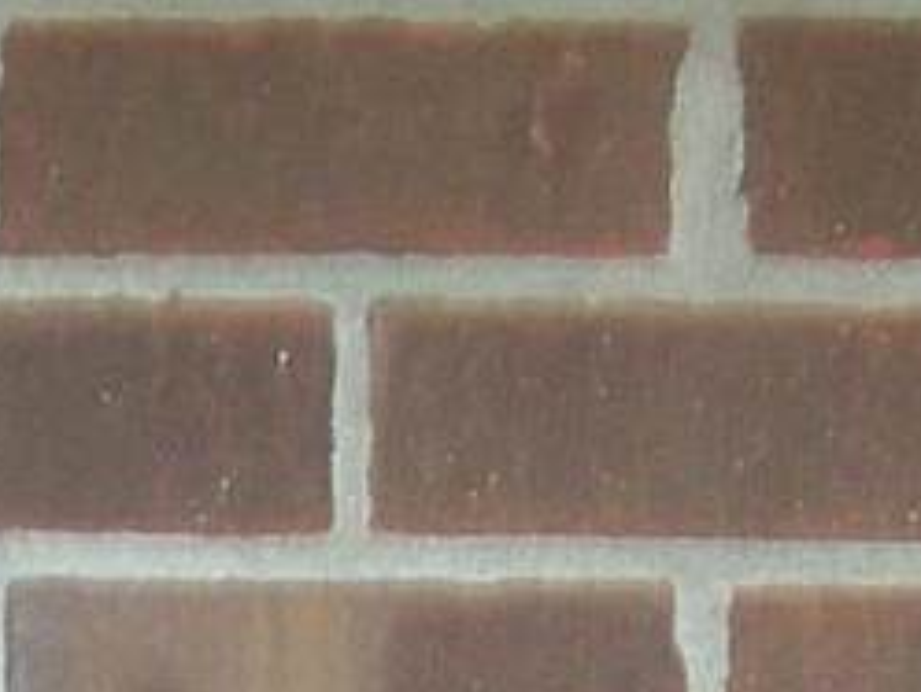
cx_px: 207
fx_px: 5191
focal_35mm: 195
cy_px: 1532
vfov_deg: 7.2
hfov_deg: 10.1
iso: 160
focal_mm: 6.3
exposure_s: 1/60
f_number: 2.8
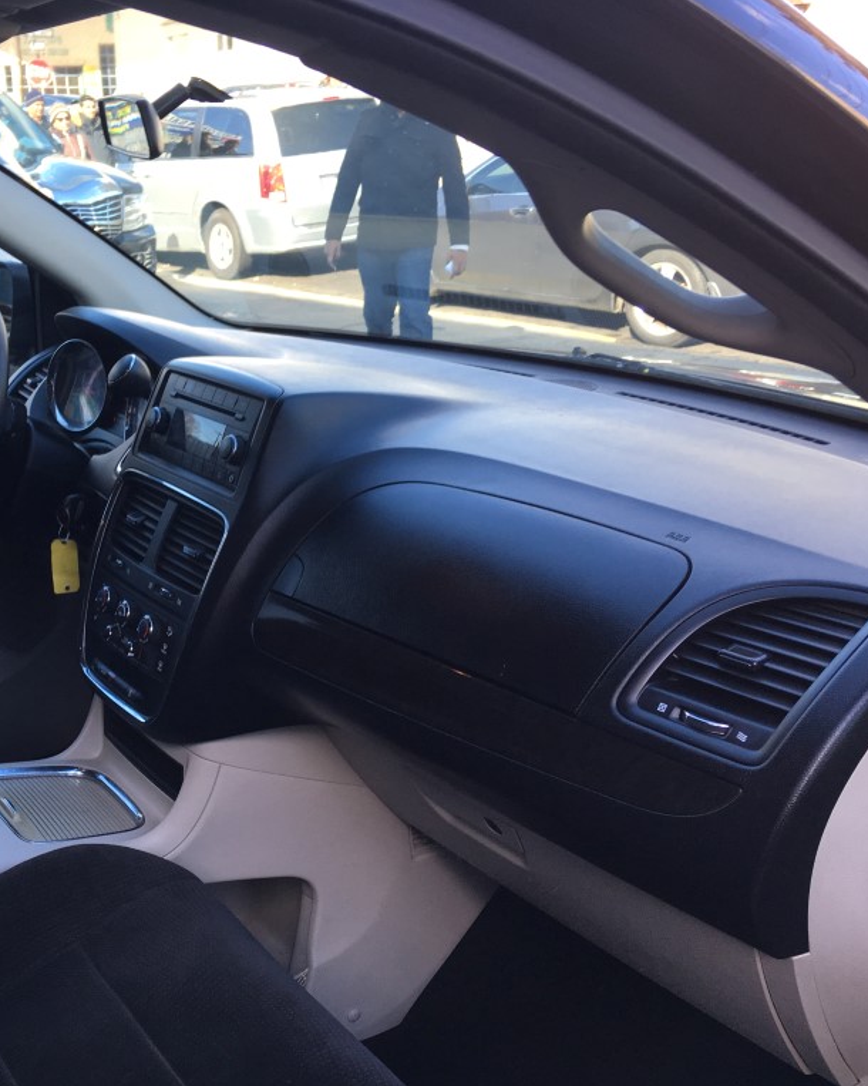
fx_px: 1221
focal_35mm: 38
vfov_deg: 47.9
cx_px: 216
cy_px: 544
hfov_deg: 38.1
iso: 25
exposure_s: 1/120
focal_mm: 4.15
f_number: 2.2
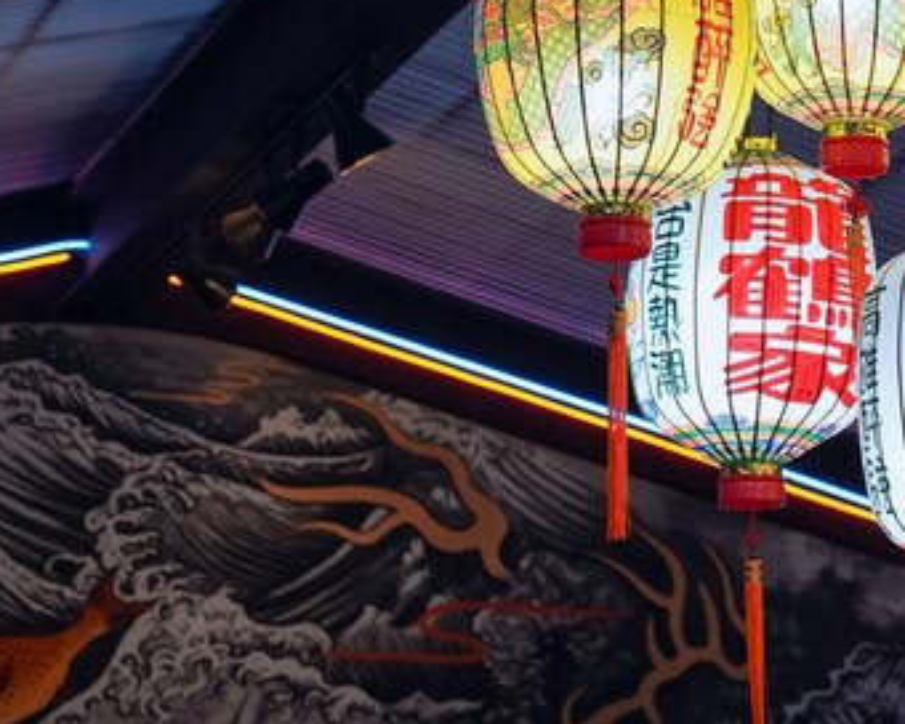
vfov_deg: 9.4
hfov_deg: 11.5
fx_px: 4393
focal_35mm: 164
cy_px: 75
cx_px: 1059
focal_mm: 70
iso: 500
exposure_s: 1/80
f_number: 4.5
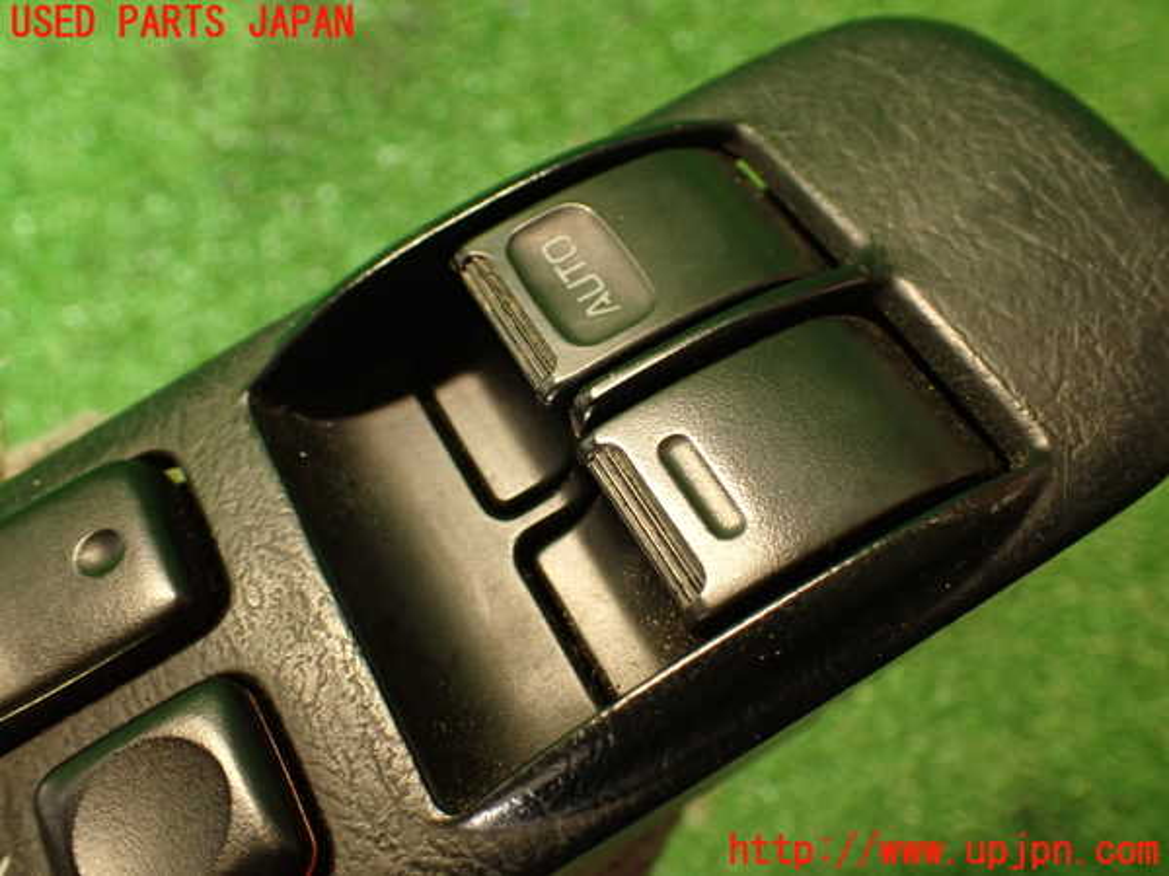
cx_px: 584
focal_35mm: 32
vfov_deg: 44.2
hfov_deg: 56.8
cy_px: 438
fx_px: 1081
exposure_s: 1/30
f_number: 2.4
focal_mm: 5.79
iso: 400
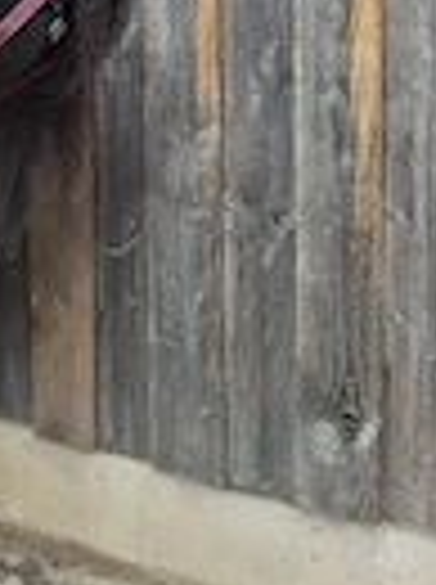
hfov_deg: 18.5
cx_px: -202
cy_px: -14
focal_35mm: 71
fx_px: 1196
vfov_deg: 25.9
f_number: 1.8
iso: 50
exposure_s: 1/769
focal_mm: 5.54
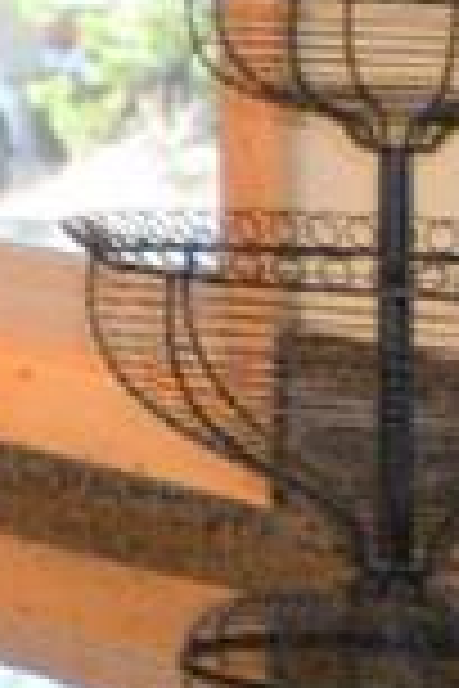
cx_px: -2732
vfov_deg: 7.6
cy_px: -382
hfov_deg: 3.9
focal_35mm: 265
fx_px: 5068
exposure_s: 1/200
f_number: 3.5
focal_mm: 18
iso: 2000
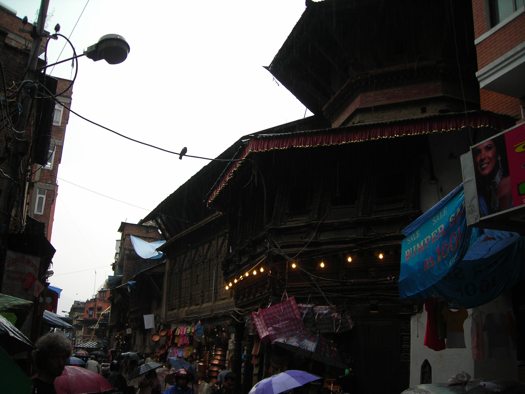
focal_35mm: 38
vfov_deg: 37.7
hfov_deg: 49.0
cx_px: 262
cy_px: 197
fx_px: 576
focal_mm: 6.3
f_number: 3.2
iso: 50
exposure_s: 1/74.1
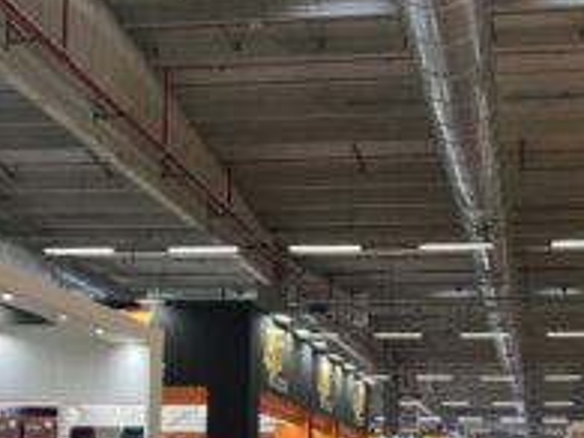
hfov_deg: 29.6
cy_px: 428
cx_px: 388
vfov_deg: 21.8
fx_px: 1096
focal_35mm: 65
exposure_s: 1/100
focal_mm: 5.7
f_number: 1.5
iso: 64
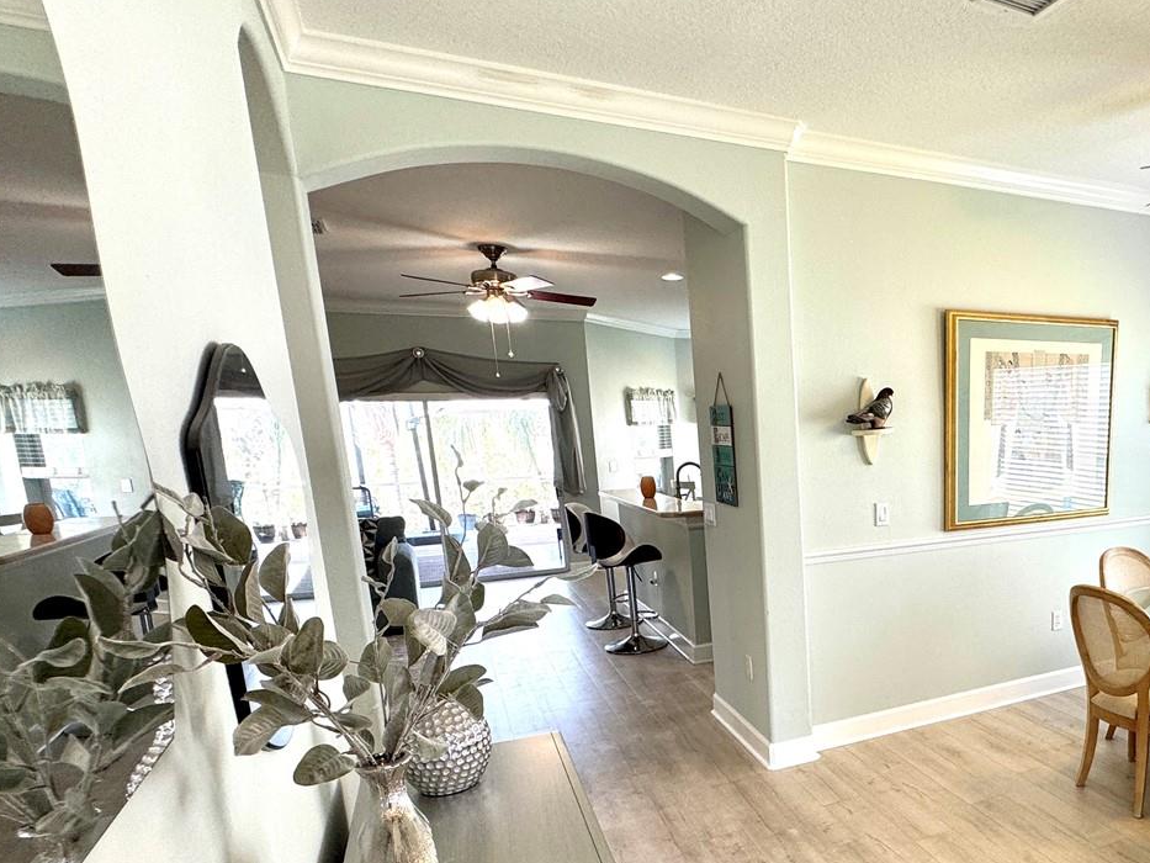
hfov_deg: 66.1
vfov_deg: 55.5
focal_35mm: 24
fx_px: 797
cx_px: 892
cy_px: 586
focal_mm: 2.22
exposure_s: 1/120
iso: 80
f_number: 2.2
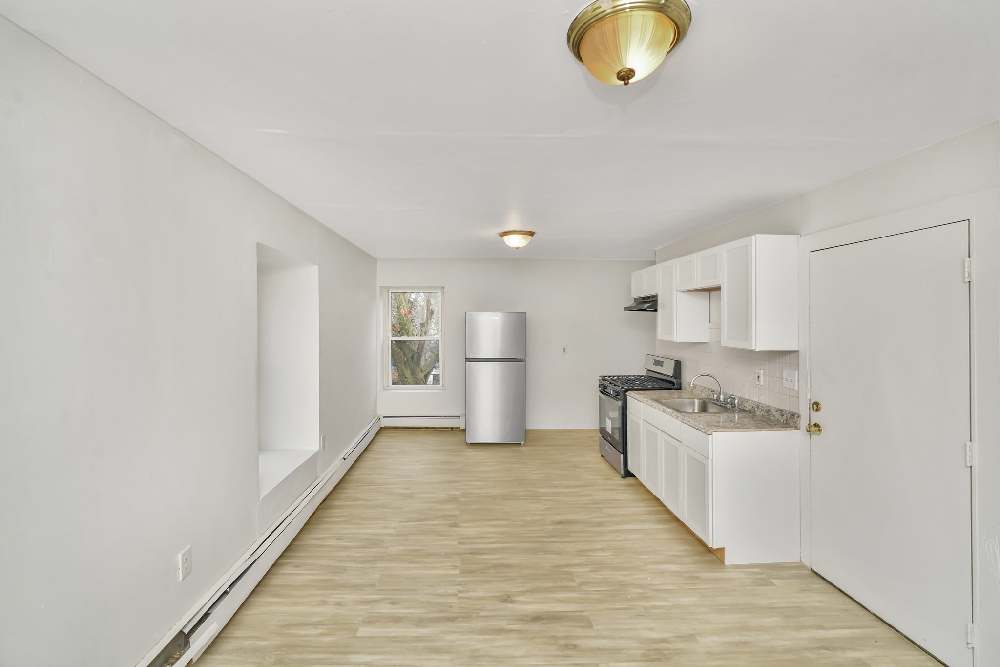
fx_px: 417
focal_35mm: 15
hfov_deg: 100.4
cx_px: 500
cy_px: 334
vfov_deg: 77.3
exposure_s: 1/30
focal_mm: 15
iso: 100
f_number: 7.1
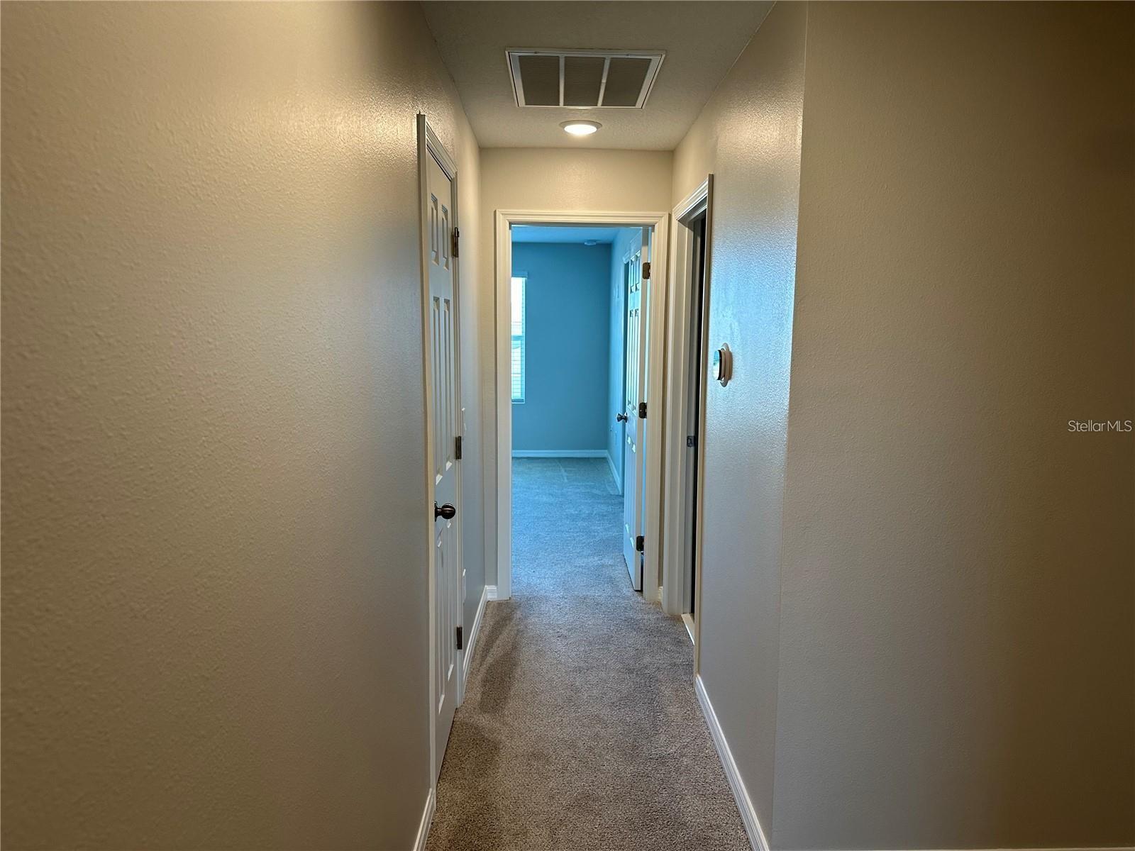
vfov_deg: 56.8
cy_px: 426
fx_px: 787
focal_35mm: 24
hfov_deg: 71.6
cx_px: 568
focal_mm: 6.86
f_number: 1.78
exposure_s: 1/120
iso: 160
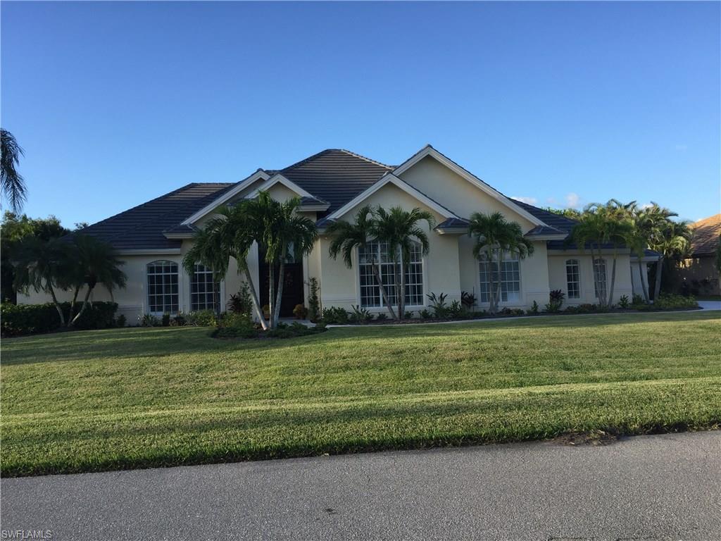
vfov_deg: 48.2
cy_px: 270
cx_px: 360
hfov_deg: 61.7
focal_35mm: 29
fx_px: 604
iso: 32
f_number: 2.2
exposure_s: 1/628
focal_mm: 4.15
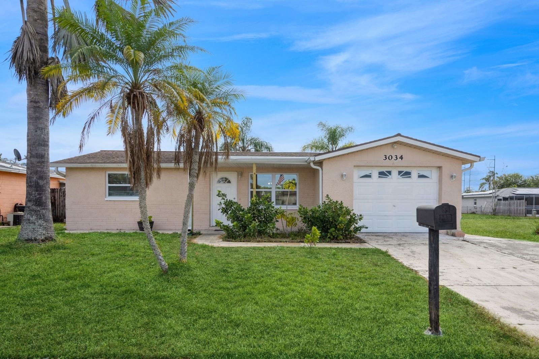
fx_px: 337
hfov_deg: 77.3
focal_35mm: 22
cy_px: 180
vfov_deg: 56.1
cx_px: 270
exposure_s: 1/640
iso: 200
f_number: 8
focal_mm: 15
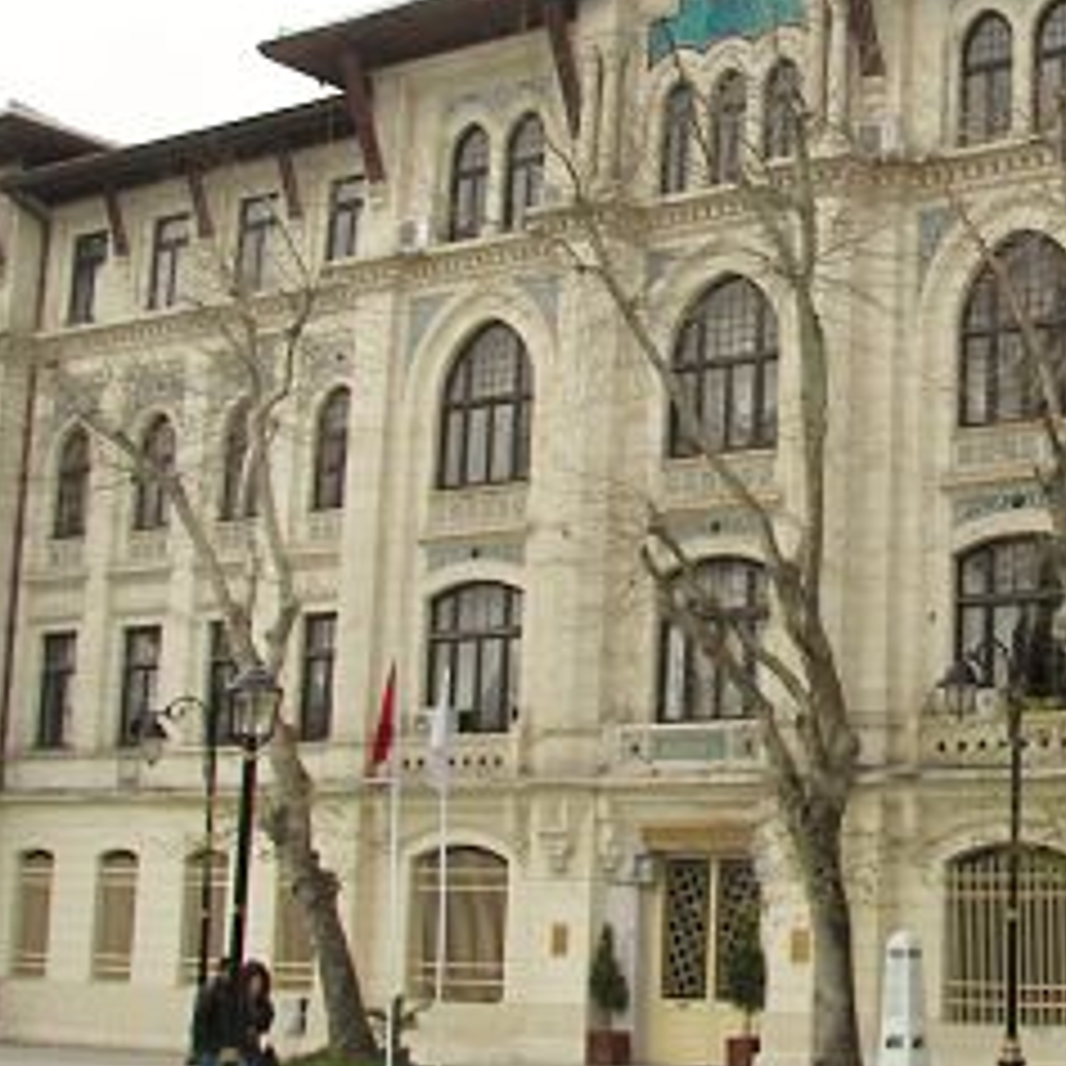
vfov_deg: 23.3
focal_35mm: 74
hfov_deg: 22.8
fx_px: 2578
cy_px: 394
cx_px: 936
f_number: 2.8
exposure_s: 1/400
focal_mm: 6
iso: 50
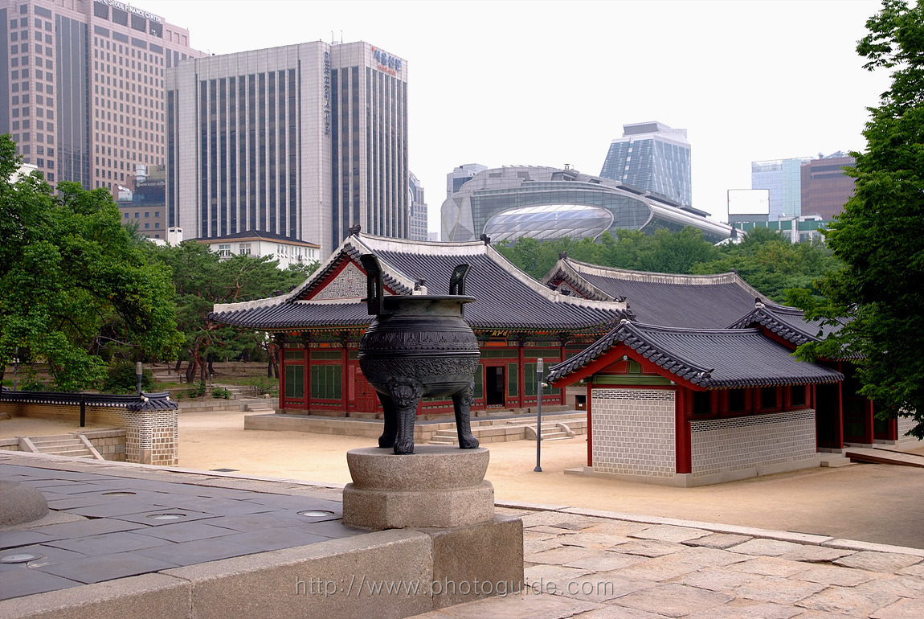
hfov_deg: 44.4
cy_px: 310
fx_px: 1131
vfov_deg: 30.6
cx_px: 462
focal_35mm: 44
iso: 125
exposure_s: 1/114
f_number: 6.3
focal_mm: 29
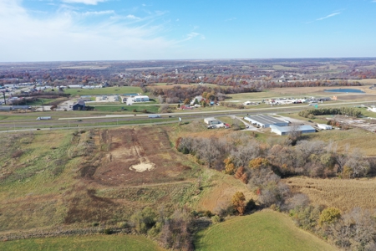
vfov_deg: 46.4
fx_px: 292
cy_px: 126
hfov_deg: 65.5
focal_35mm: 28
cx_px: 188
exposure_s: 1/320
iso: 100
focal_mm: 10.26
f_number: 5.6
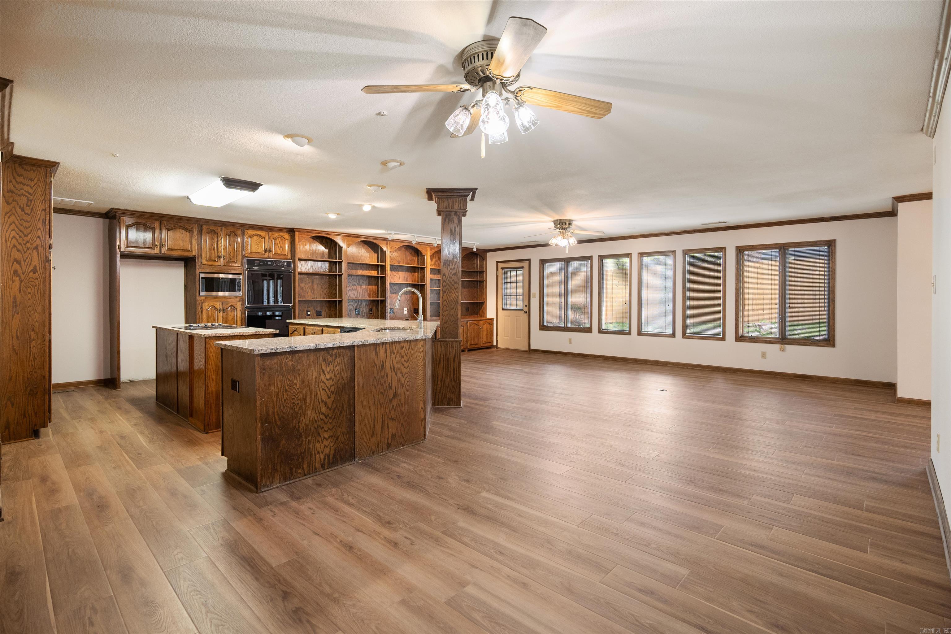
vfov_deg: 73.7
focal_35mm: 16
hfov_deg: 96.7
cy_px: 317
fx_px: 423
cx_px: 476
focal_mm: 16
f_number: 5.6
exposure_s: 1/15
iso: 1600
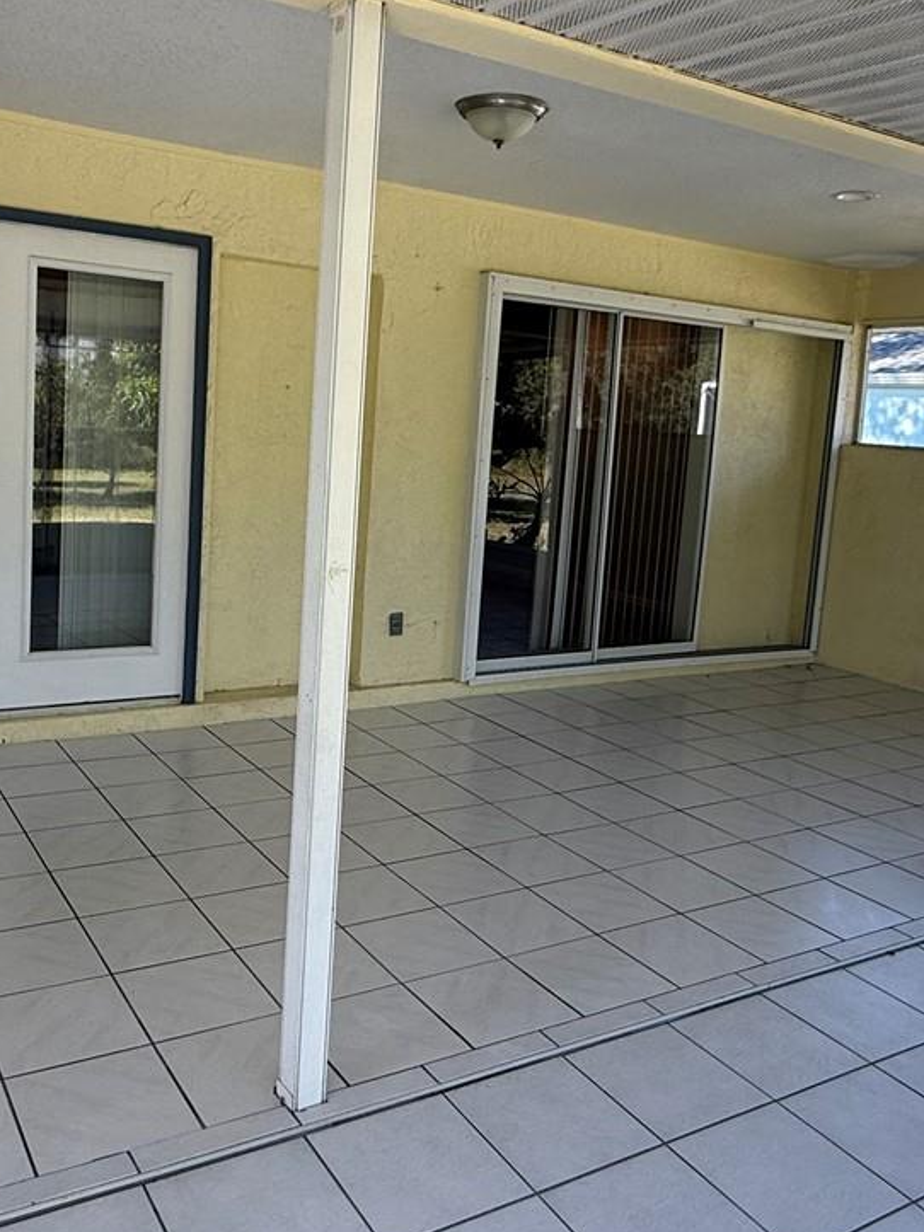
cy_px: 557
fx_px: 1104
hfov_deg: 45.2
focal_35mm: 31
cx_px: 382
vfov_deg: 58.3
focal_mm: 2.22
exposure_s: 1/162
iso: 64
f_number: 2.2
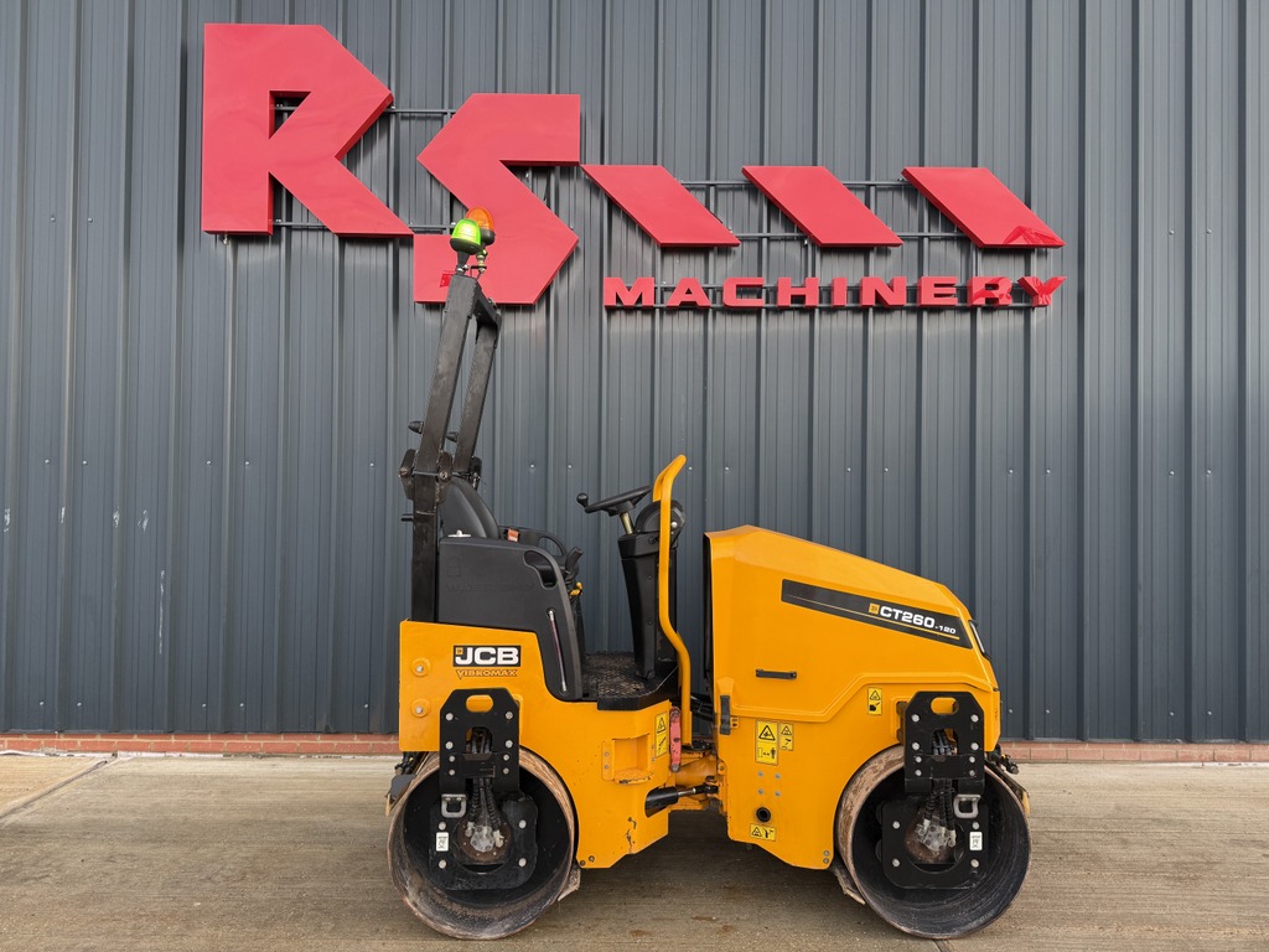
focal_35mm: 24
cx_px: 634
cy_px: 476
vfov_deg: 56.8
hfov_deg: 71.6
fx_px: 880
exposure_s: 1/191
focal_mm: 6.76
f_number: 1.78
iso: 64
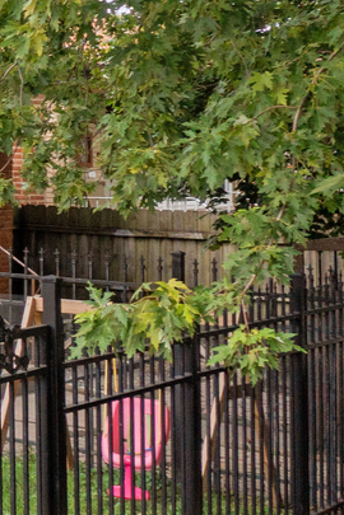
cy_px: 173
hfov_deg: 10.5
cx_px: -491
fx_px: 1605
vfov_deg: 18.2
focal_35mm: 112
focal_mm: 10.26
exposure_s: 1/120
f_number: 4
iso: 100
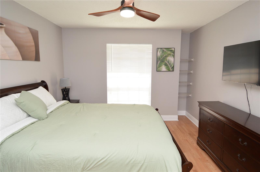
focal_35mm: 18
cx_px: 130
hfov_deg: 90.1
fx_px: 130
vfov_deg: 67.3
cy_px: 86
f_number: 4.5
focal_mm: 12
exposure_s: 1/80
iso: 400
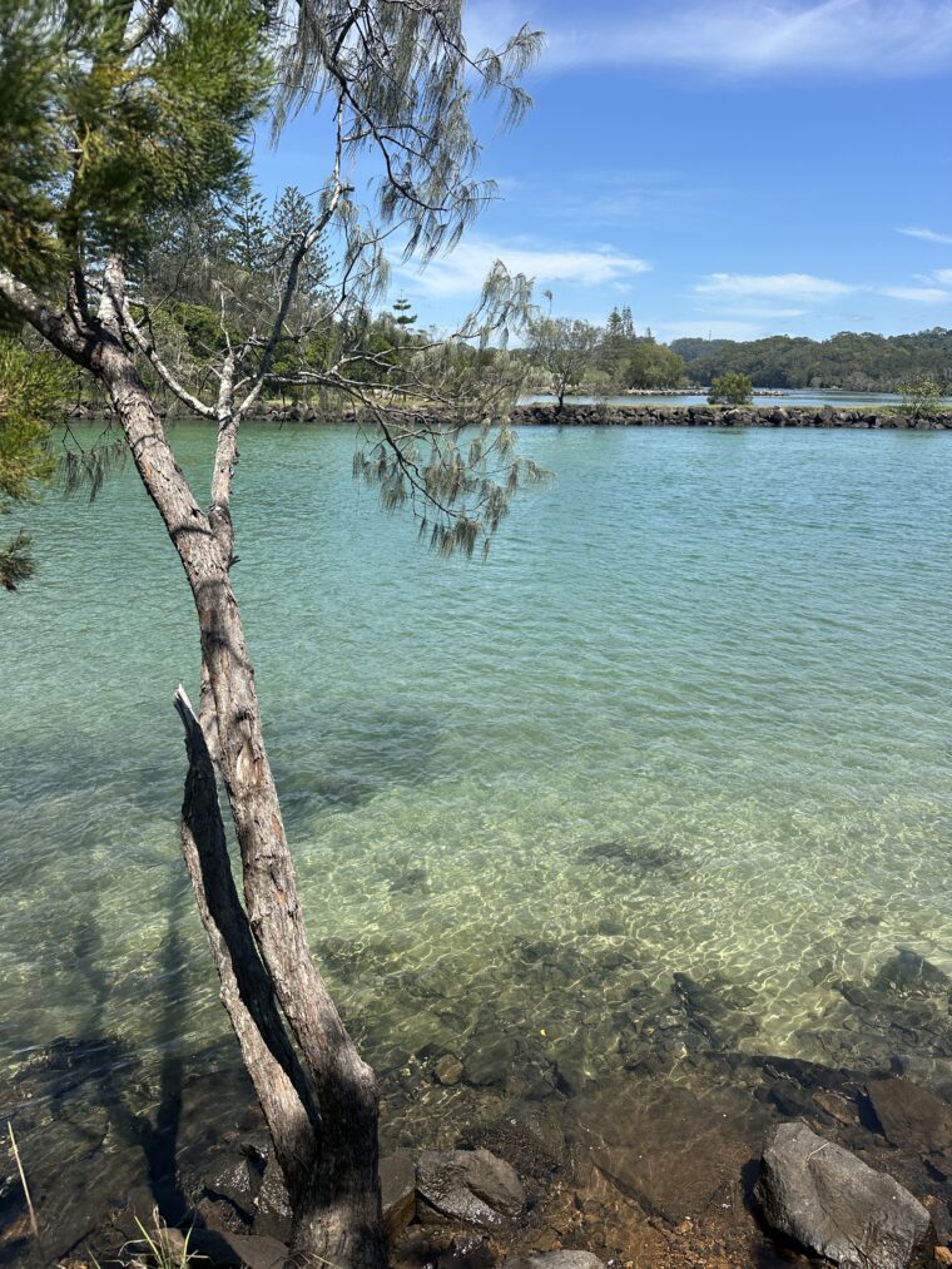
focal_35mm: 24
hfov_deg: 56.8
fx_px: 880
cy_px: 634
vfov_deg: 71.6
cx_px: 476
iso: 80
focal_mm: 6.86
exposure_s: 1/3717
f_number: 1.78
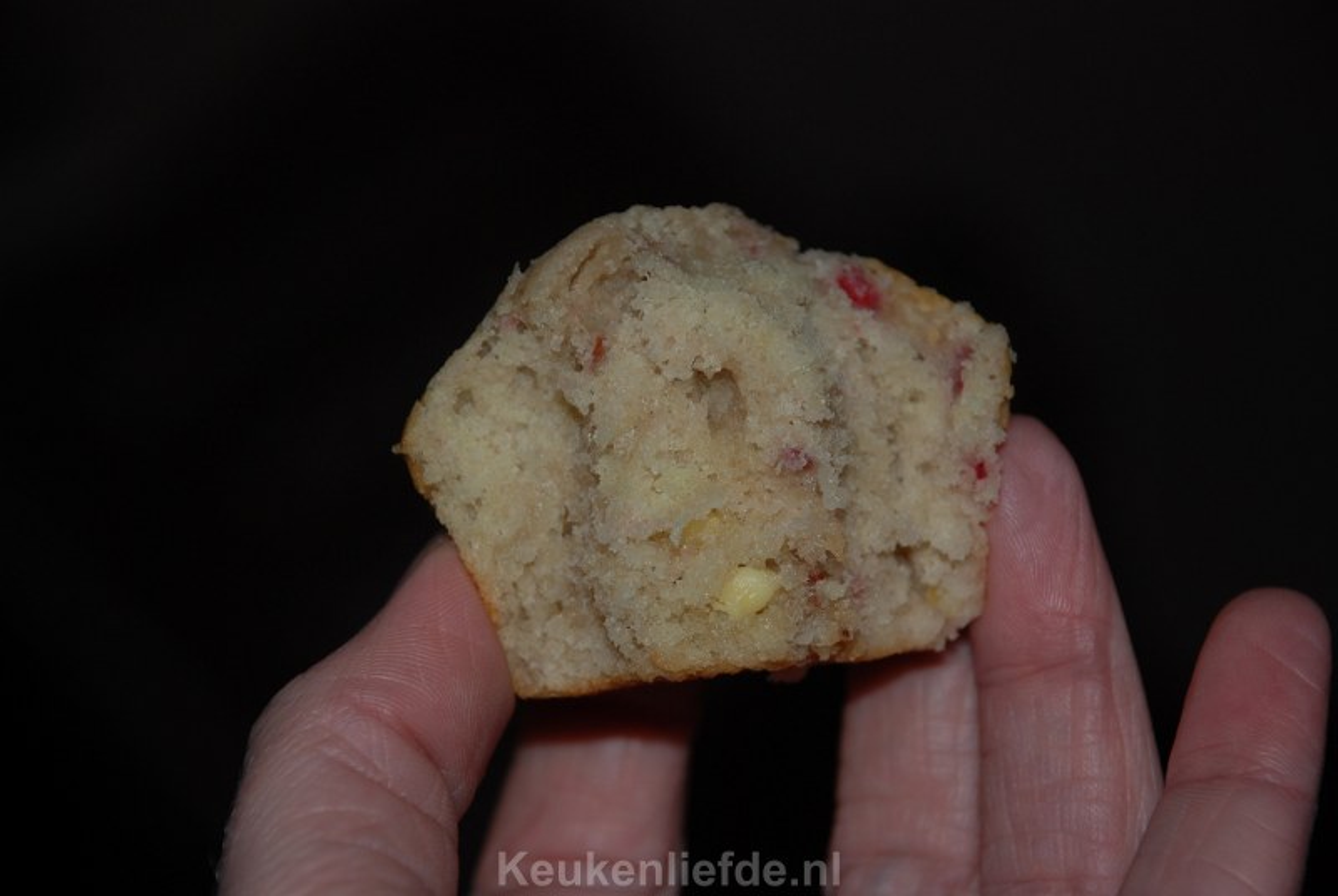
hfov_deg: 13.0
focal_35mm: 158
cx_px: 669
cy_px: 448
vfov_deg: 8.7
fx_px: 5862
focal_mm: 105
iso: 160
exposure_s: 1/60
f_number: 5.6
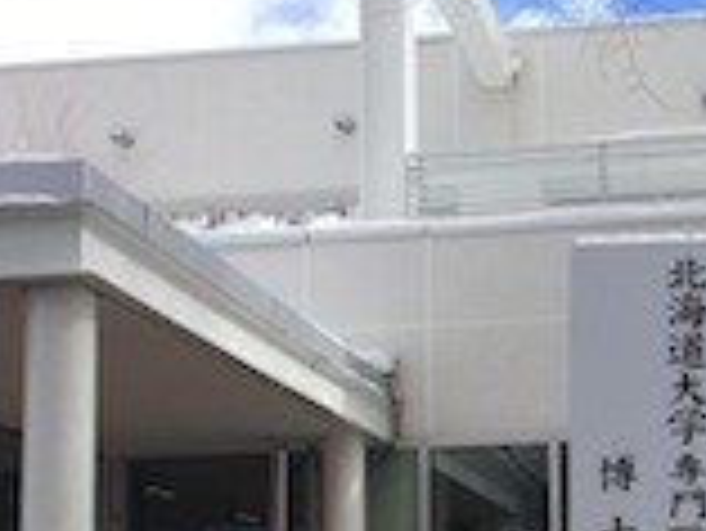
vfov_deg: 19.4
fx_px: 1510
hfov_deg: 25.6
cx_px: 607
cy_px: 531
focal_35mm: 74
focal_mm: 4.15
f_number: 2.2
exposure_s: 1/1709
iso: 32
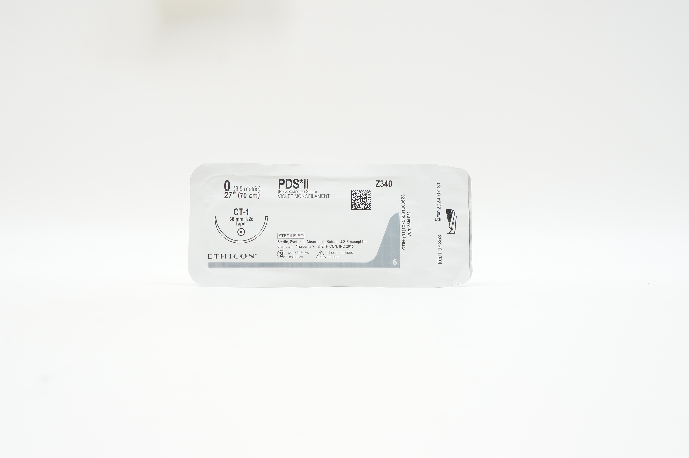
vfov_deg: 31.8
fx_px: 803
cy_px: 229
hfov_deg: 46.4
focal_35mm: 42
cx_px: 344
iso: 400
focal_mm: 28
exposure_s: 1/15
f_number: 9
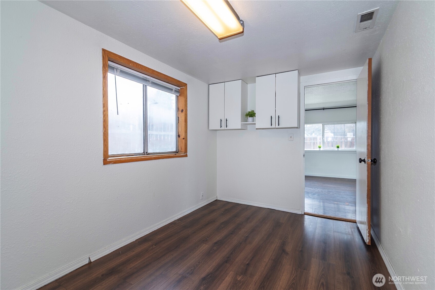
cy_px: 145
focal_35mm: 16
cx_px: 218
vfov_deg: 73.8
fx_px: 193
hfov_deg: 96.7
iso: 200
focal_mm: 16
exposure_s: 1/30
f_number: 4.5
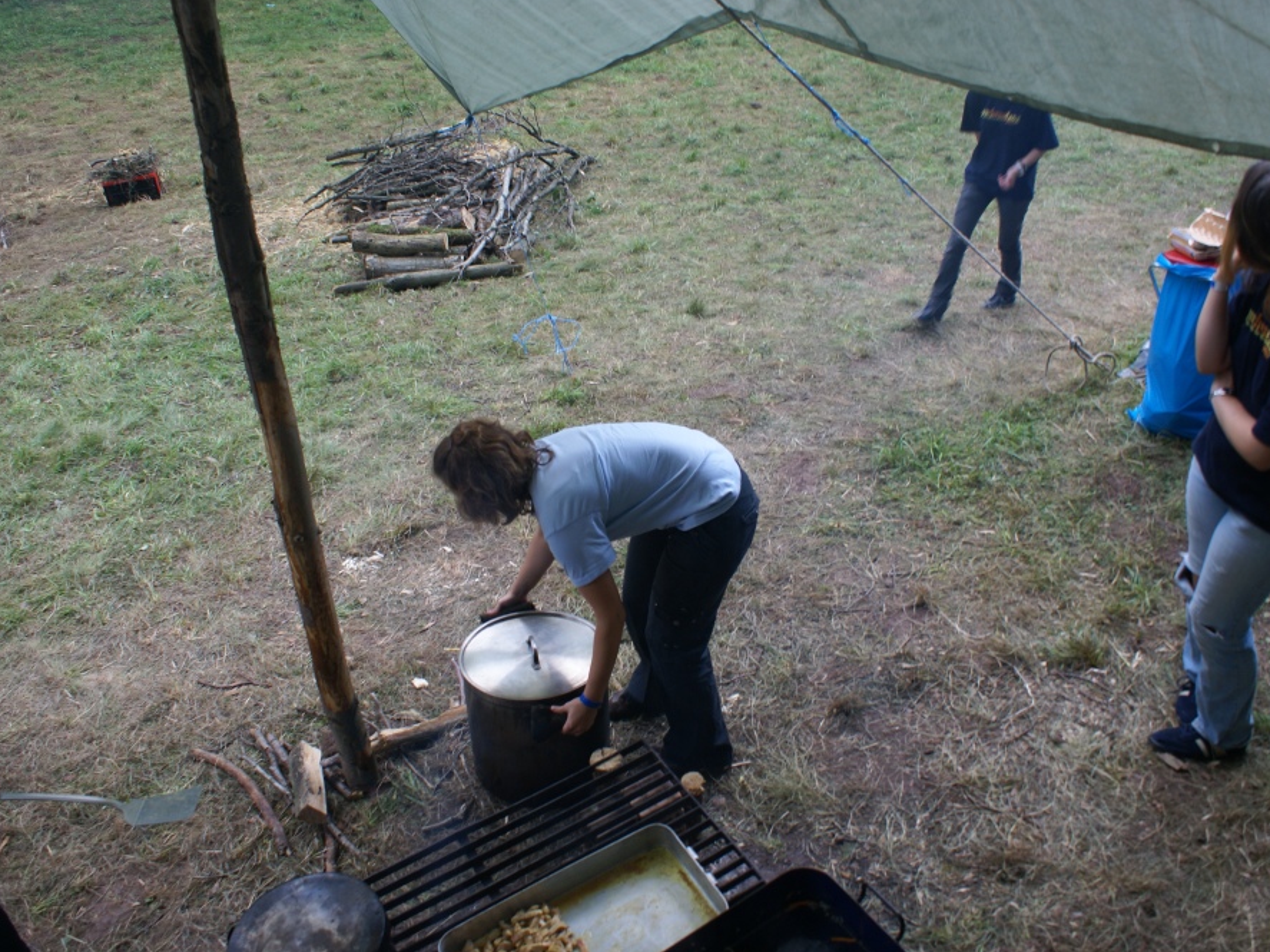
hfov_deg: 60.0
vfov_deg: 46.8
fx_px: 1100
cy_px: 489
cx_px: 653
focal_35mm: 30
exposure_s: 1/40
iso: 100
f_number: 4.5
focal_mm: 18
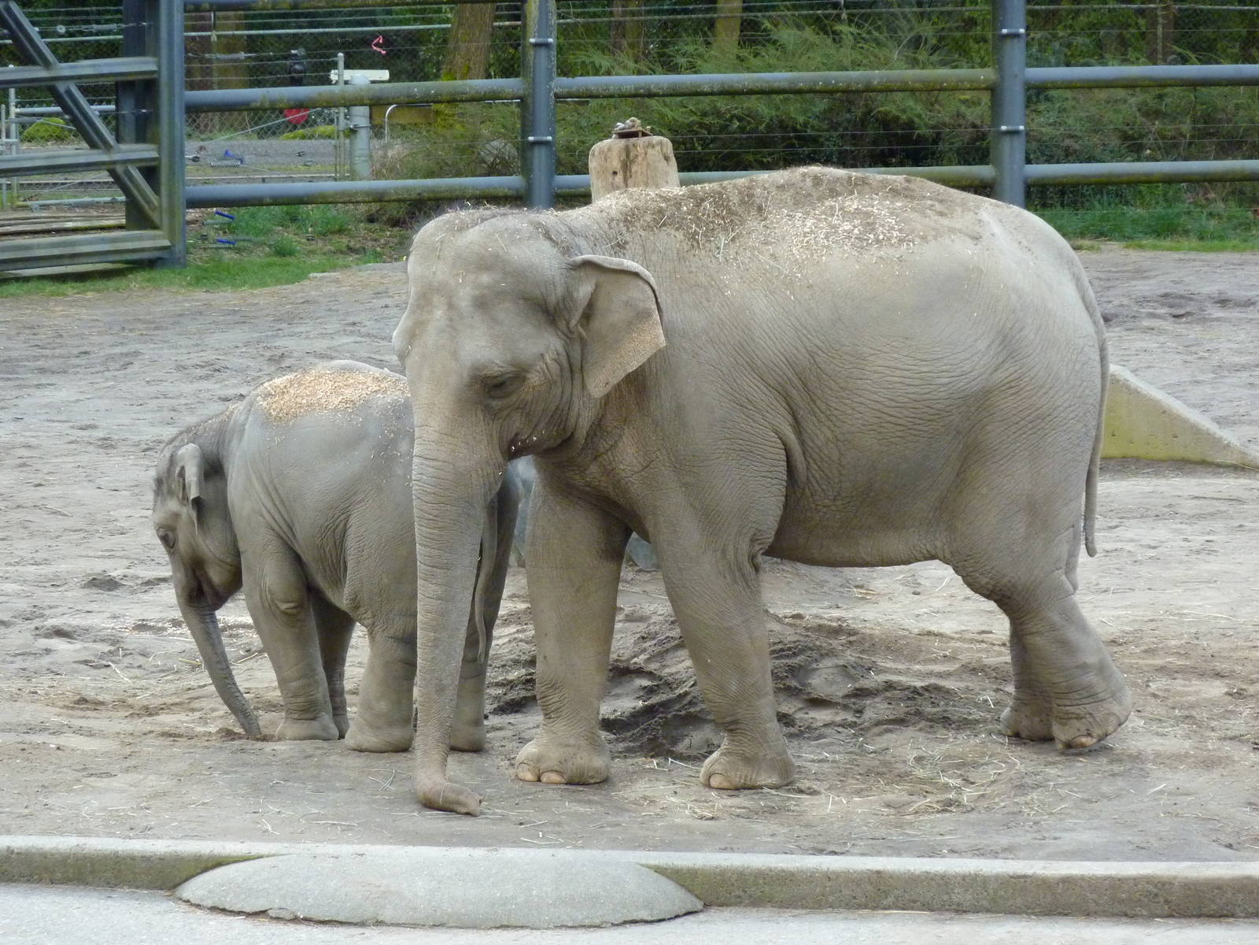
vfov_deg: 8.2
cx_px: 630
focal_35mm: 182
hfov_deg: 10.9
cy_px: 472
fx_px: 6619
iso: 400
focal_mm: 29.9
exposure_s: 1/320
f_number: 4.5
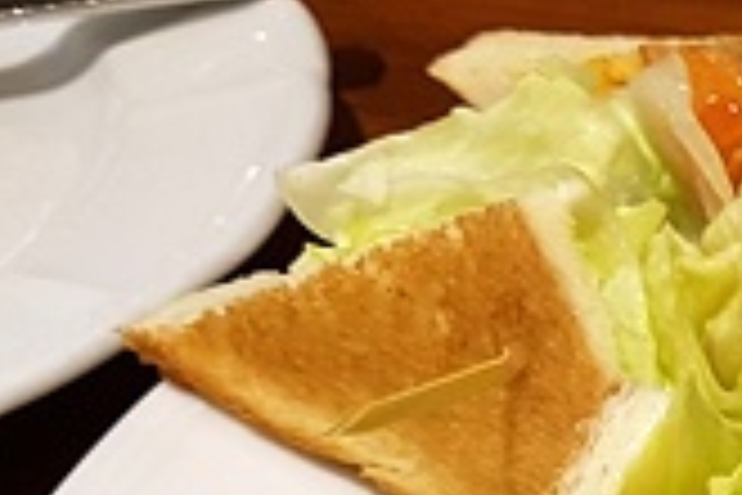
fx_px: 2164
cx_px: 1345
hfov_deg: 16.3
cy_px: 783
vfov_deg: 12.3
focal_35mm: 105
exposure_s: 1/60
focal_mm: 4.2
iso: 80
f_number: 1.7
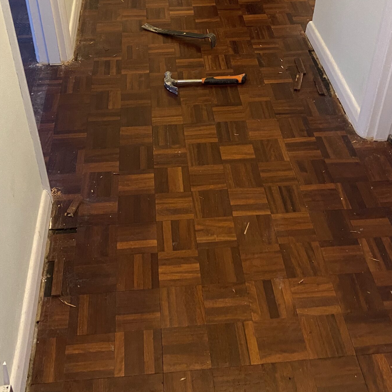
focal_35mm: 44
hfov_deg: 38.3
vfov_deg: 37.7
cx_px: 199
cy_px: 114
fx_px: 564
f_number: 1.8
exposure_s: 1/50
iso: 400
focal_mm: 4.25
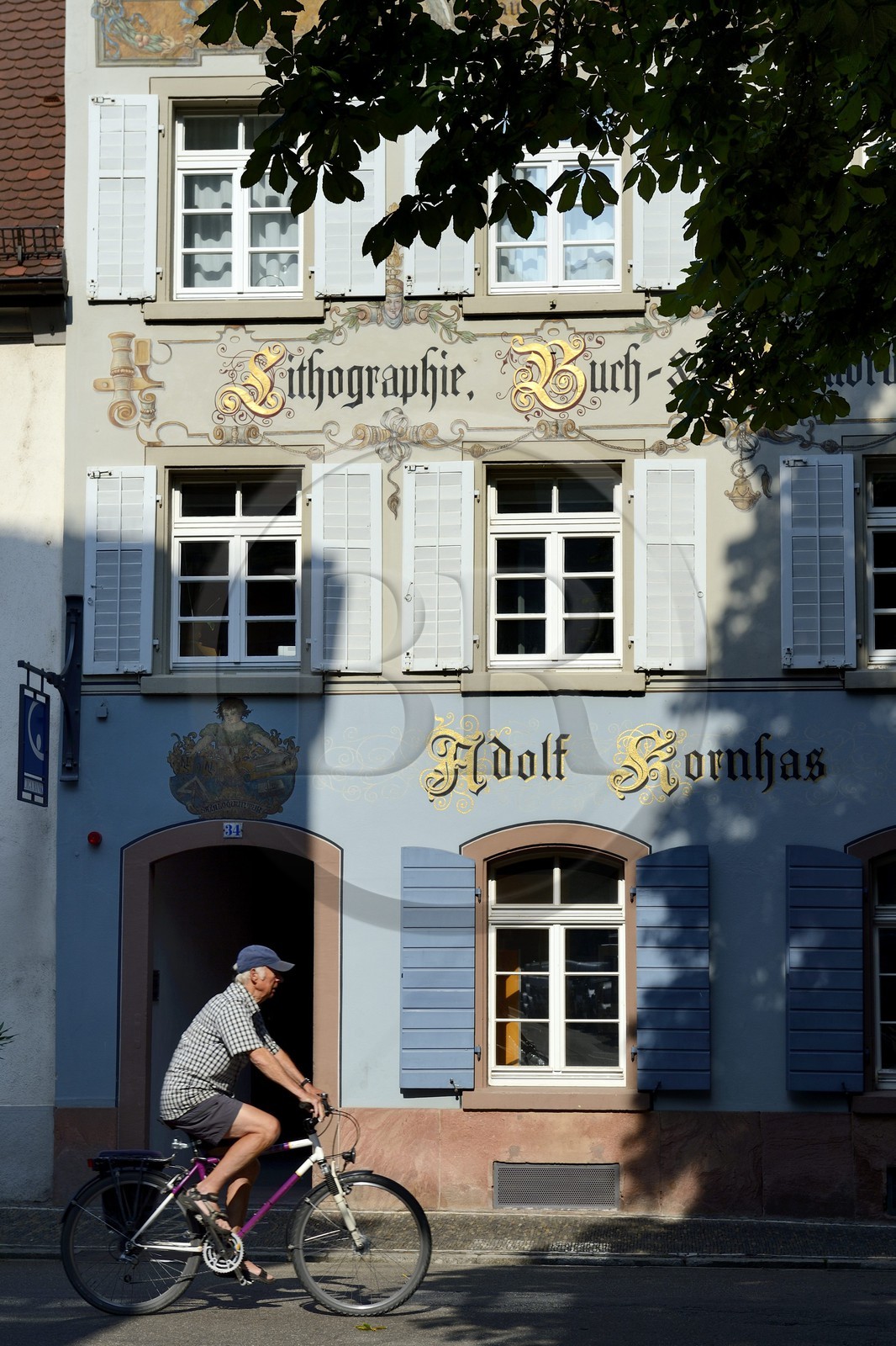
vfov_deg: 32.4
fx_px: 2315
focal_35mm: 62
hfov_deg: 21.9
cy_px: 673
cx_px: 448
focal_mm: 62
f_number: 9
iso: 200
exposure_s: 1/400
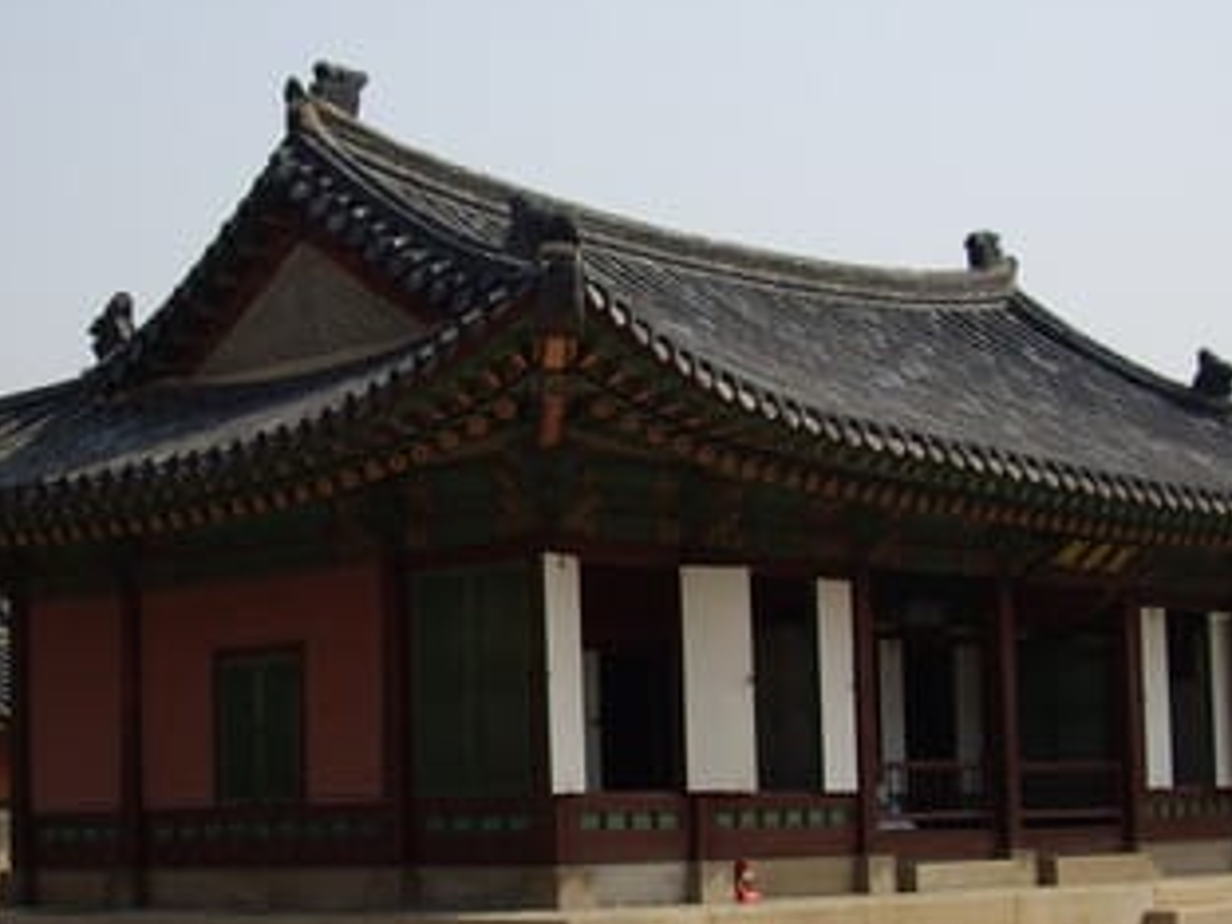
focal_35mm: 78
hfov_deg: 24.9
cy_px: 608
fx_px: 2776
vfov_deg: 18.8
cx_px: 395
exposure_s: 1/250
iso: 100
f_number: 8
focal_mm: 7.9
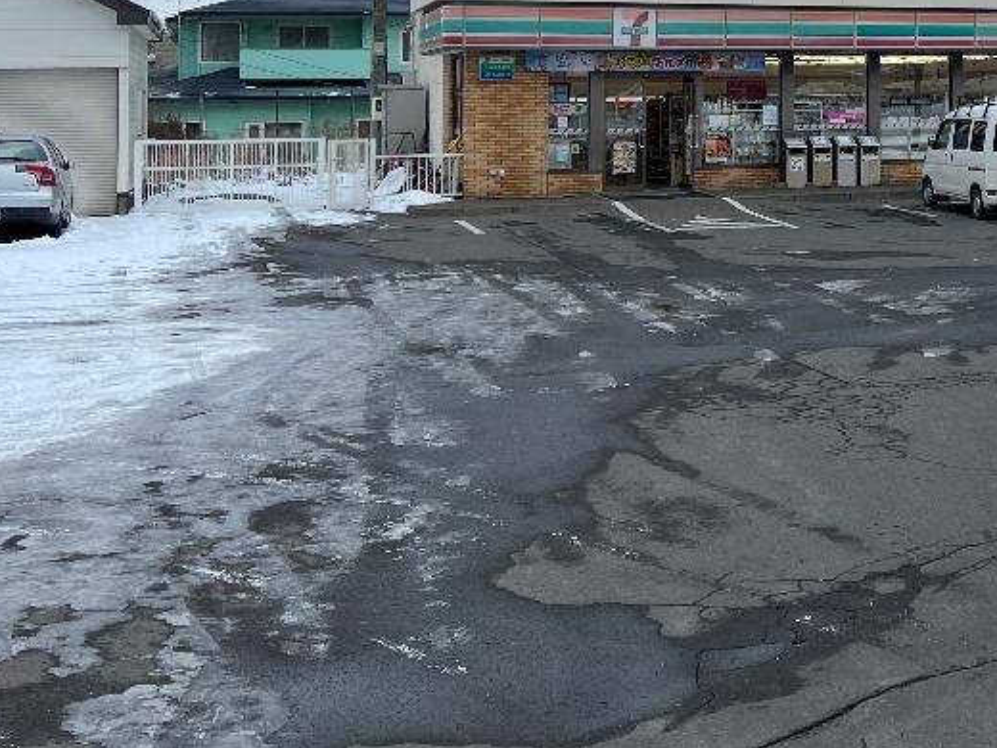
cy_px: -8
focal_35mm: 60
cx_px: 1020
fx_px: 1728
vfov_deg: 23.4
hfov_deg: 29.8
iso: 50
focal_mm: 5.7
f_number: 1.5
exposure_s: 1/1698
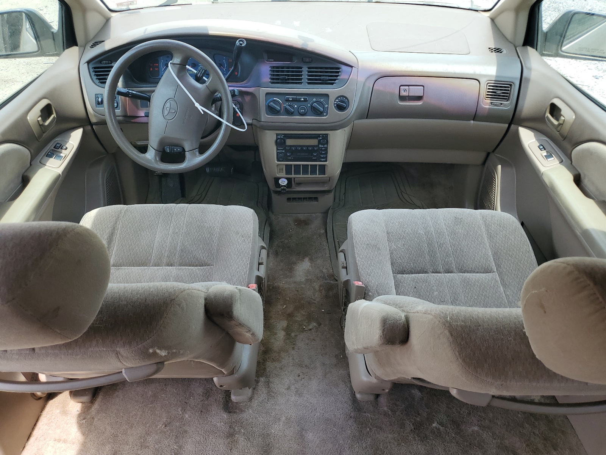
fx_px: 455
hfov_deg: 67.3
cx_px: 303
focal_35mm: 26
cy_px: 228
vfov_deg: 53.1
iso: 50
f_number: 1.5
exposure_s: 1/385
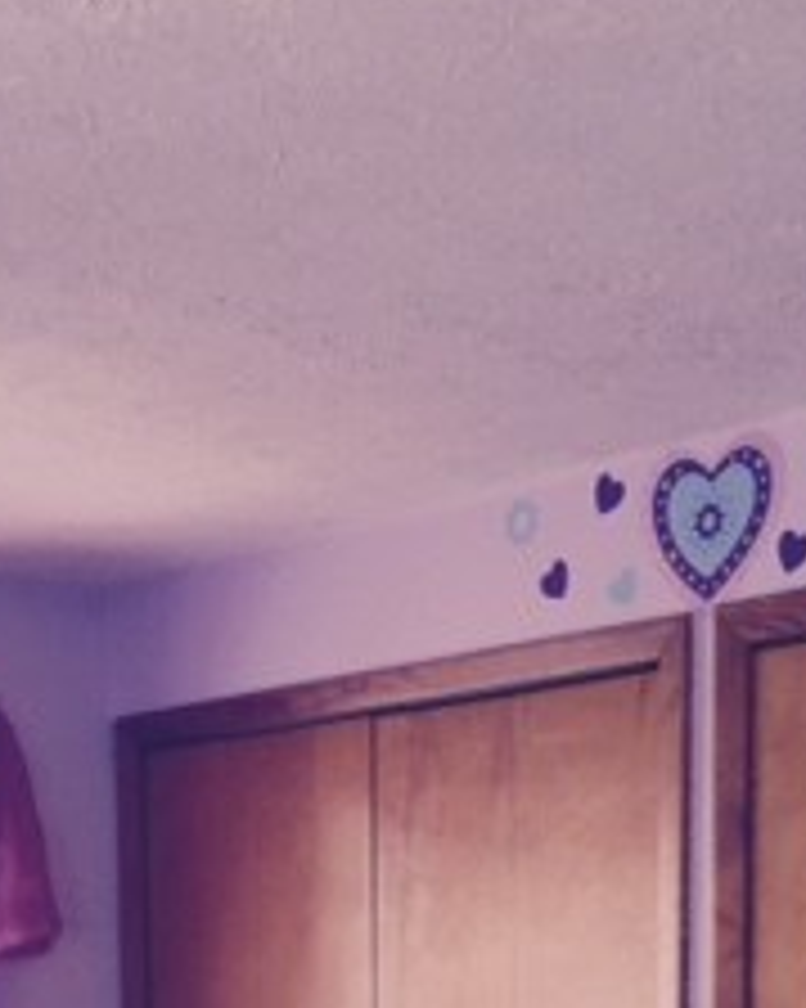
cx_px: 225
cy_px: 1377
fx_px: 2417
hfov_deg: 18.8
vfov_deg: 21.0
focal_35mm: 81
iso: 40
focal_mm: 4.15
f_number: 2.2
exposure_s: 1/30
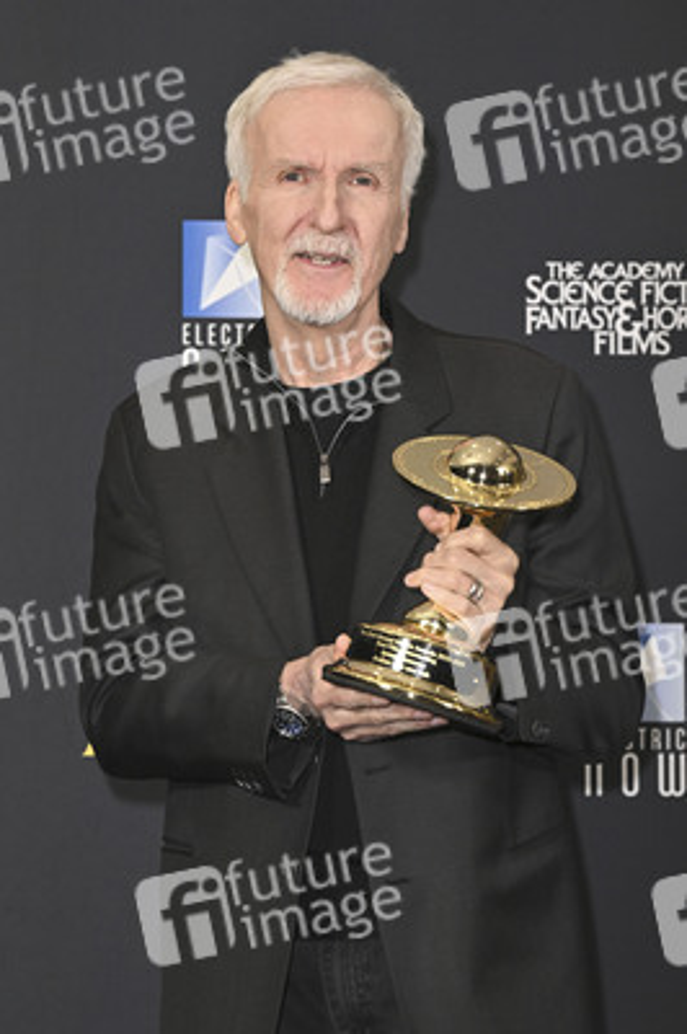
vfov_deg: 23.1
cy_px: 517
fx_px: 2523
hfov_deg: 15.5
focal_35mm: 88
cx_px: 344
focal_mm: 88
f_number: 5.6
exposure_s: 1/320
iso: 2000
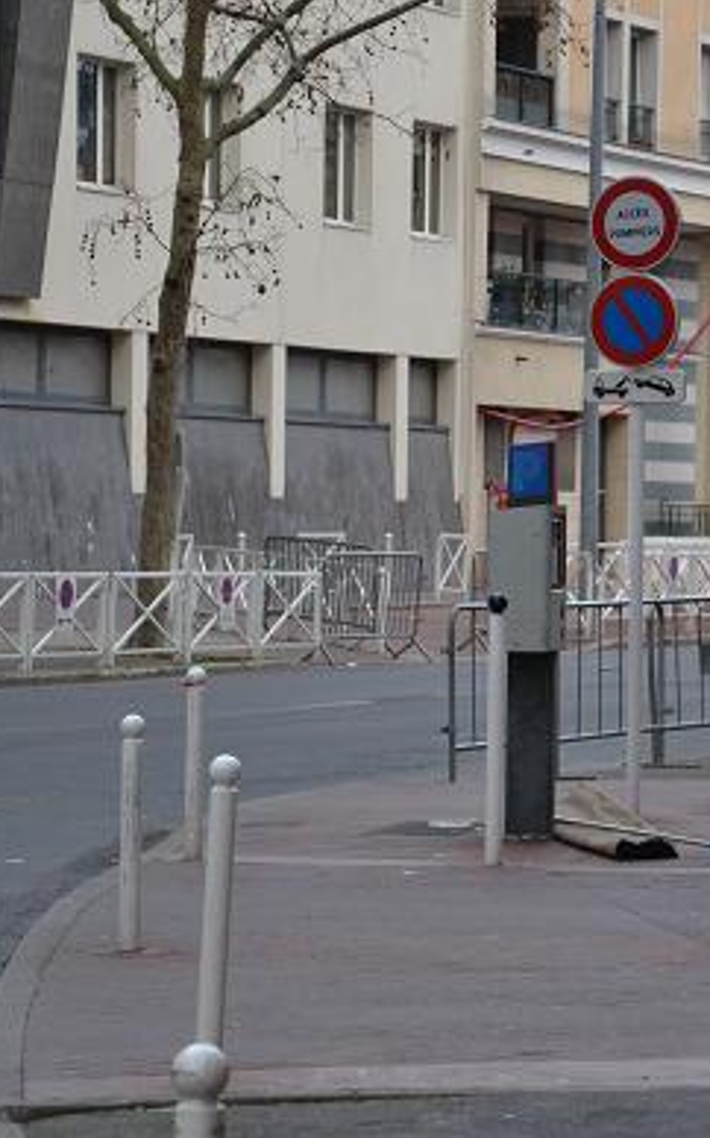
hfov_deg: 7.5
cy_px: 572
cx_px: 469
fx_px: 5388
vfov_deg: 12.1
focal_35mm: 174
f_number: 5.3
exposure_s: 1/250
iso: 800
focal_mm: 75
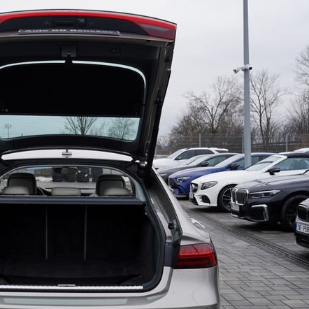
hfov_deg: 27.7
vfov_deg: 28.1
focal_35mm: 61
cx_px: 70
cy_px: 193
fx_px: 616
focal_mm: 31
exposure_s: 1/100
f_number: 4.5
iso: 100
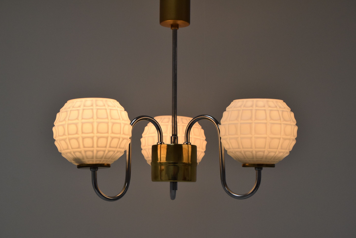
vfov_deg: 18.5
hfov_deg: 27.3
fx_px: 732
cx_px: 178
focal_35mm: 74
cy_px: 119
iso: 1600
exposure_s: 1/400
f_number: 10
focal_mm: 48
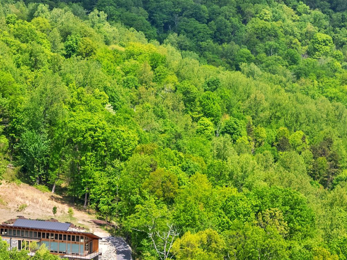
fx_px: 1433
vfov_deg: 10.4
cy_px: 179
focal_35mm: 143
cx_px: 38
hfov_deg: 13.7
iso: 110
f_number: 2.8
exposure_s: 1/1250
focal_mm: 19.35
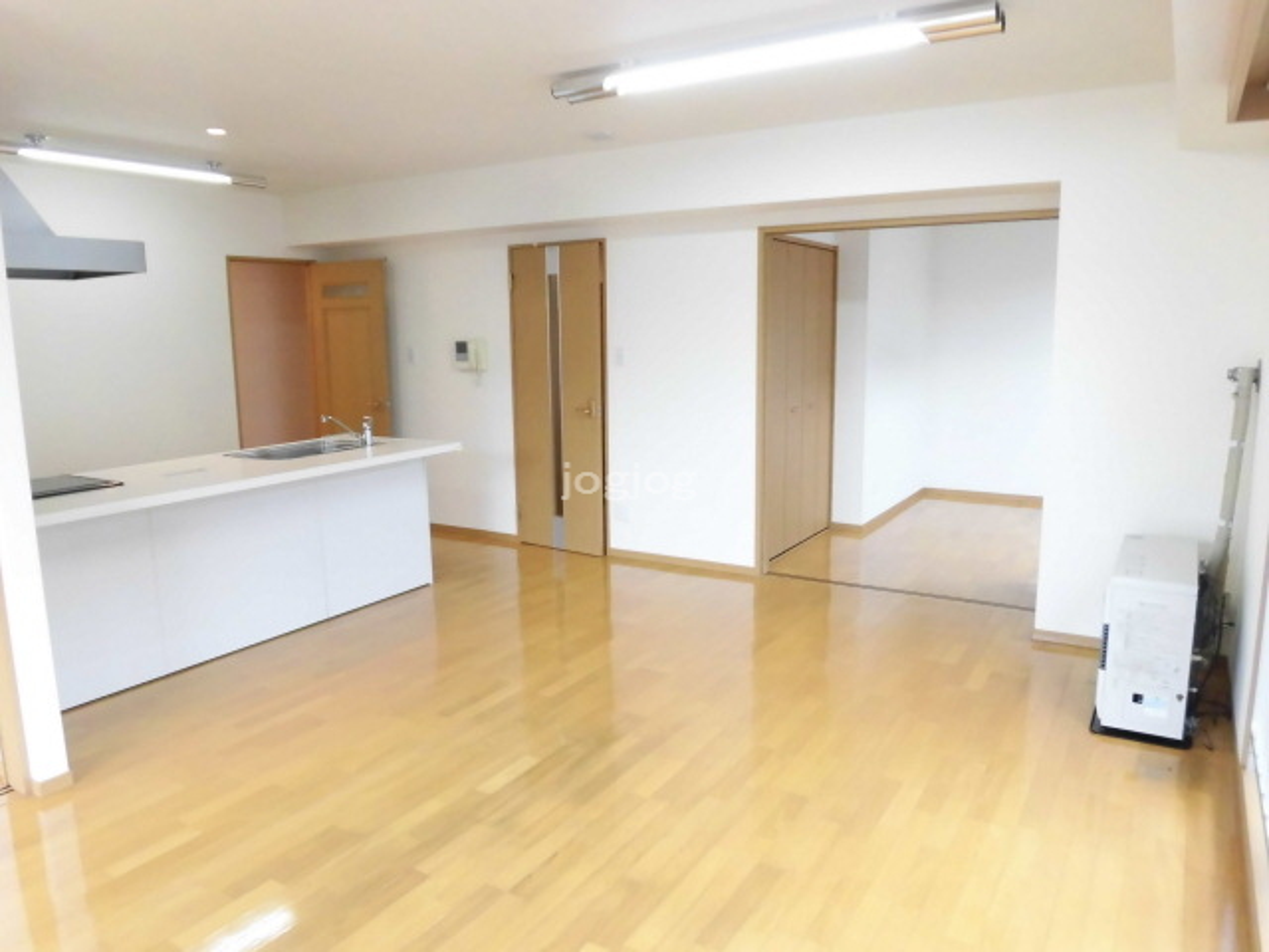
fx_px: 880
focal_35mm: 24
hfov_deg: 71.6
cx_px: 634
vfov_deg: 56.8
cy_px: 476
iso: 320
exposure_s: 1/30
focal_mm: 4.3
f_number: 3.1
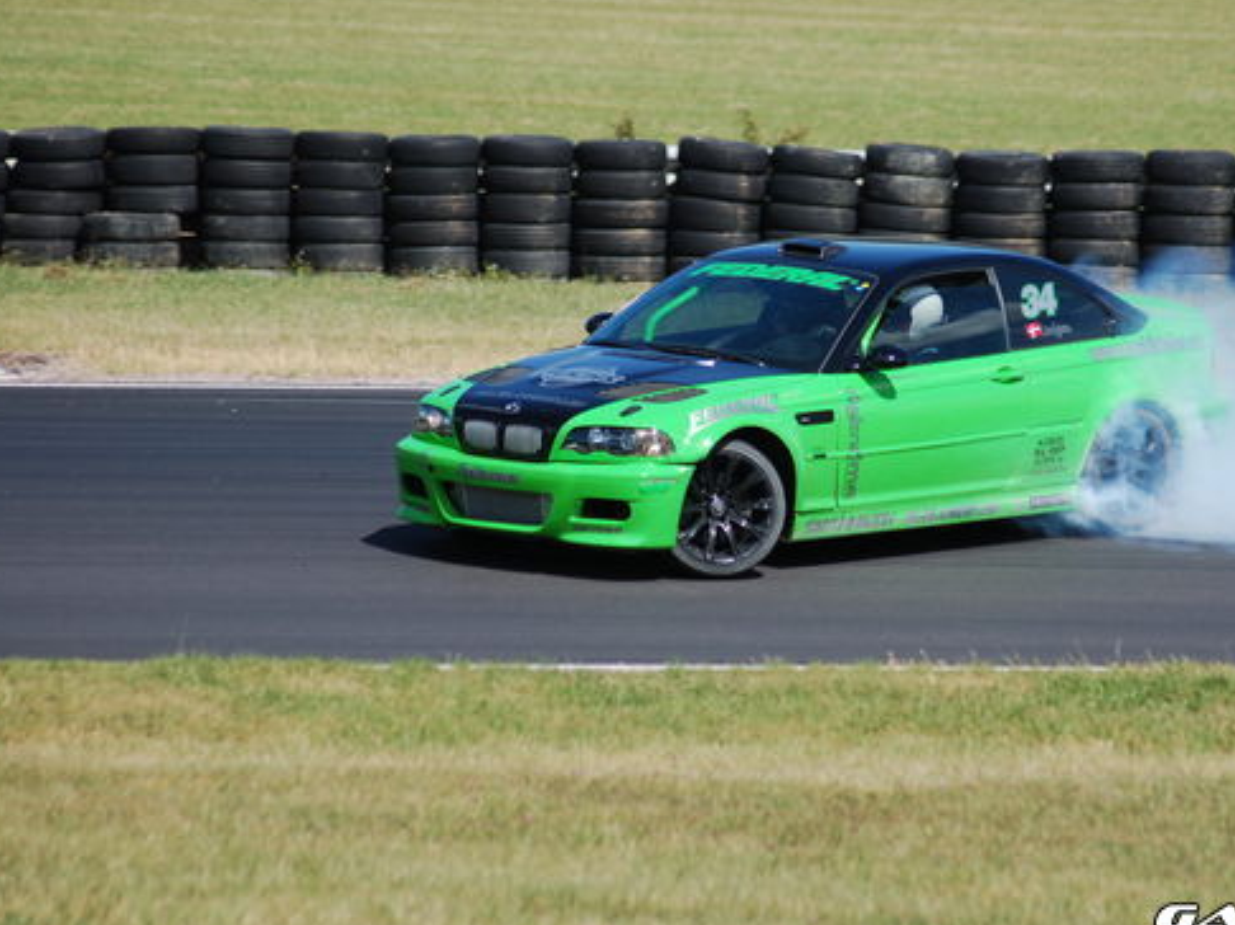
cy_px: 402
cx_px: 778
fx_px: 10163
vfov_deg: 5.2
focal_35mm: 285
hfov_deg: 7.0
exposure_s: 1/1250
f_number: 4.5
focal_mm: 150
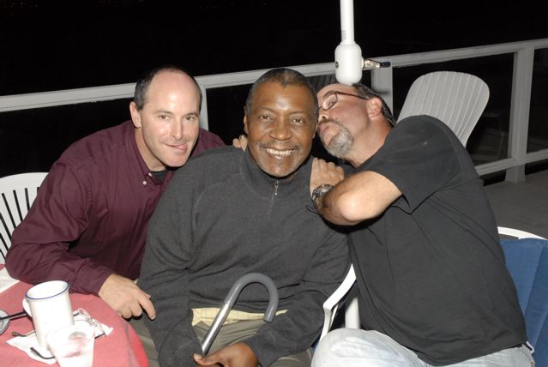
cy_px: 184
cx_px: 274
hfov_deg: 44.9
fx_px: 663
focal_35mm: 44
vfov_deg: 30.9
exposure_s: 1/60
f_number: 10
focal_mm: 29
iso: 800
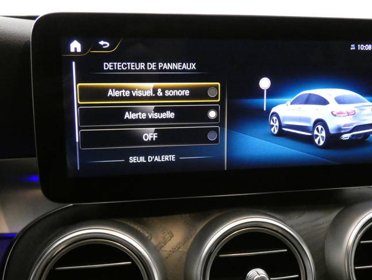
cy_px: 153
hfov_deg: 39.5
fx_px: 516
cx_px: 225
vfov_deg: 30.3
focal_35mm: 48
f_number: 3.6
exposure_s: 1/20
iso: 1600
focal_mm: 7.1
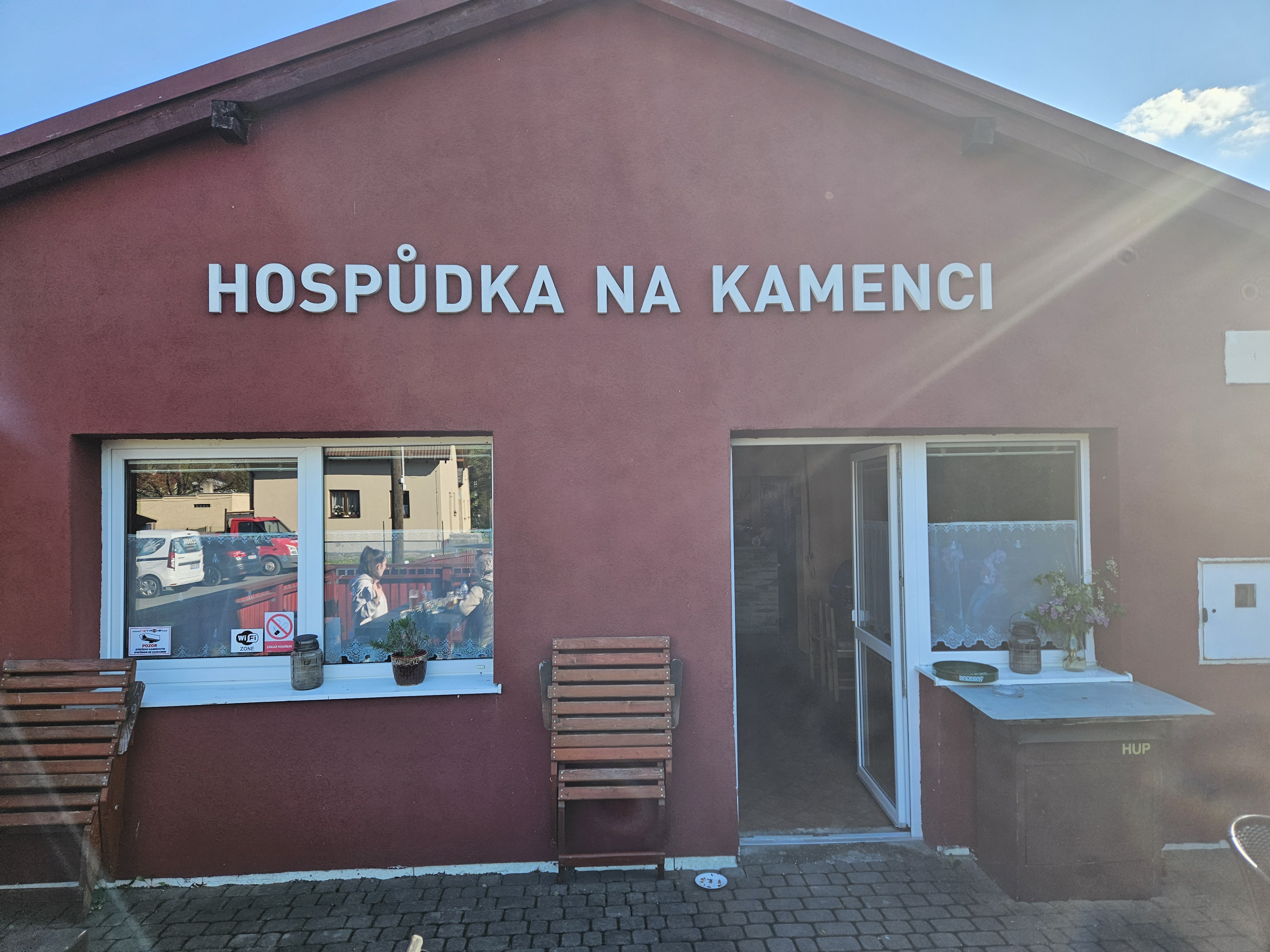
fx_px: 844
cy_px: 476
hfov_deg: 73.9
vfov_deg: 58.9
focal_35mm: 23
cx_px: 635
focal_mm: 5.4
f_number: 1.8
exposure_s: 1/719
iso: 40
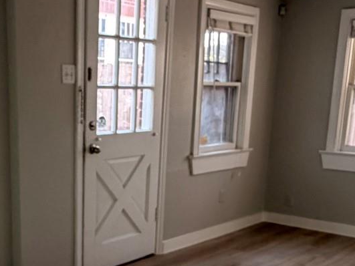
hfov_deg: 35.0
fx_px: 554
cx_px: 102
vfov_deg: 26.2
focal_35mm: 54
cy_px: 237
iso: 250
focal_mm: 2.22
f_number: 2.2
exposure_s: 1/60
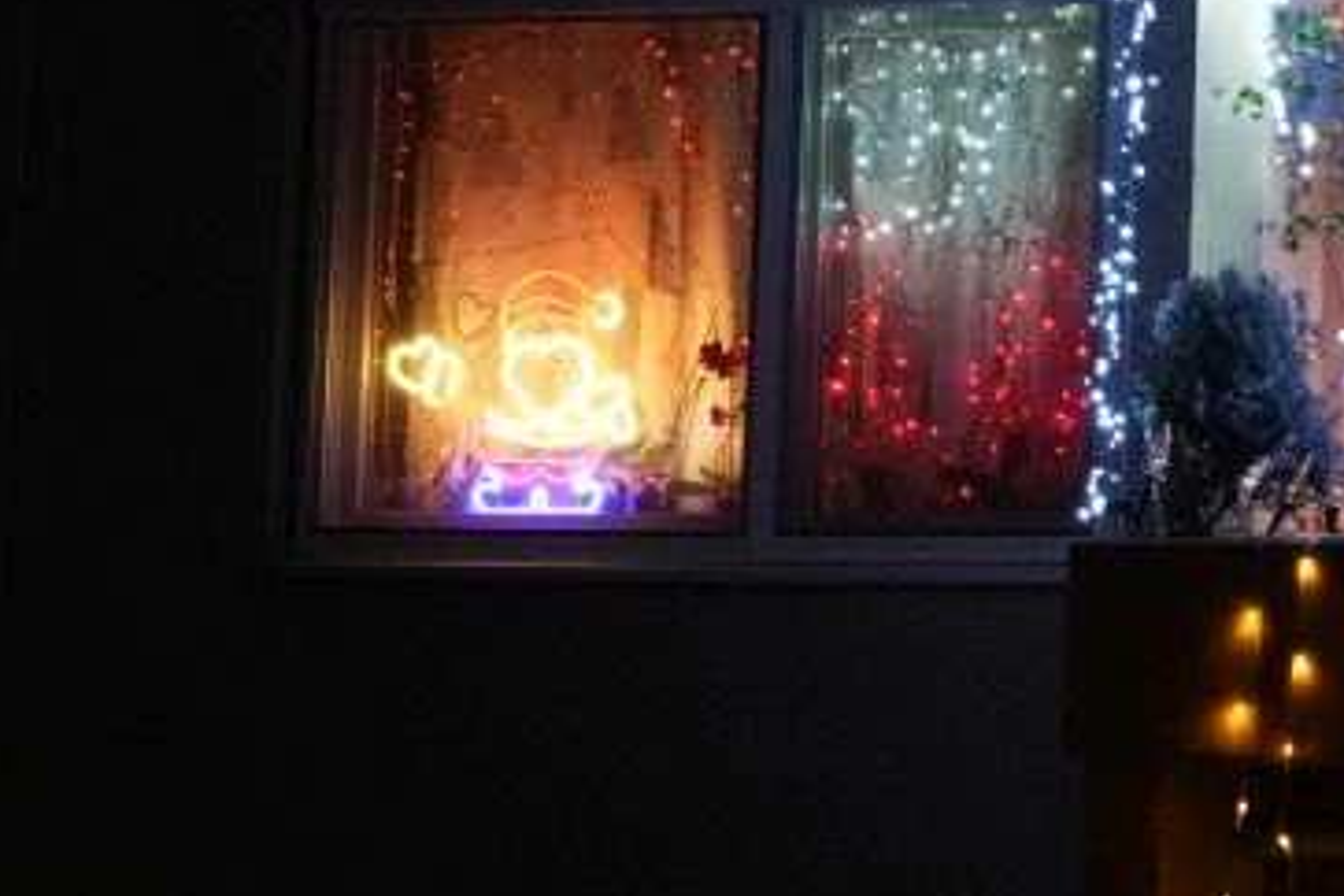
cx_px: 1677
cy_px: -26
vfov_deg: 7.1
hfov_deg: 10.5
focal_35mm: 192
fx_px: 7167
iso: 8000
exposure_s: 1/60
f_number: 5.6
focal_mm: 58
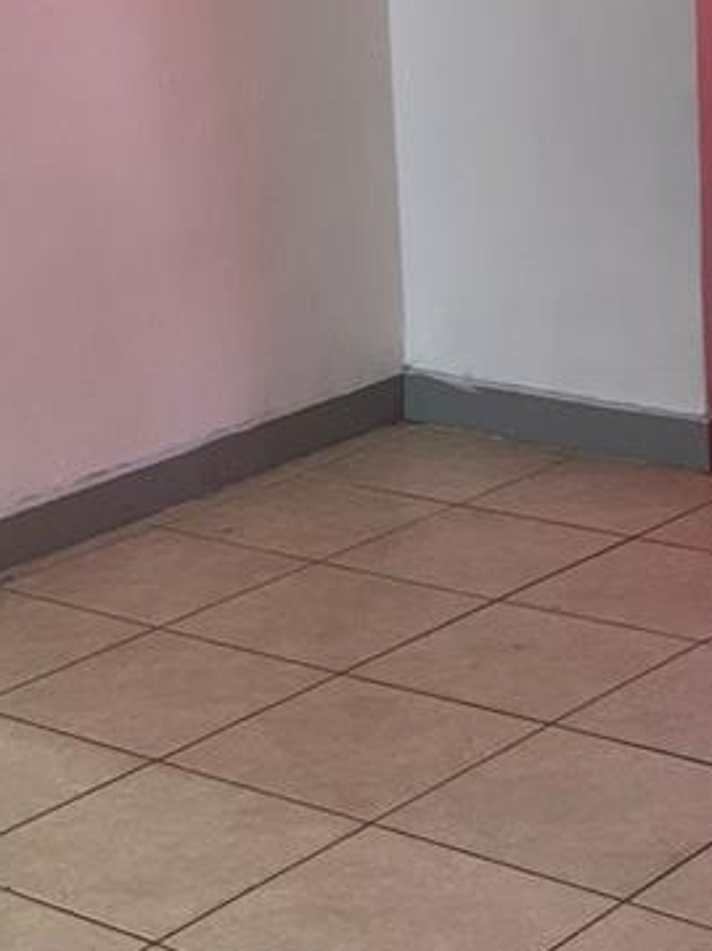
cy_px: 334
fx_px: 2387
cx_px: 334
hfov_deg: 17.0
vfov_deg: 22.4
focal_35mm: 87
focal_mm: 4.25
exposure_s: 1/30
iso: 400
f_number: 1.8
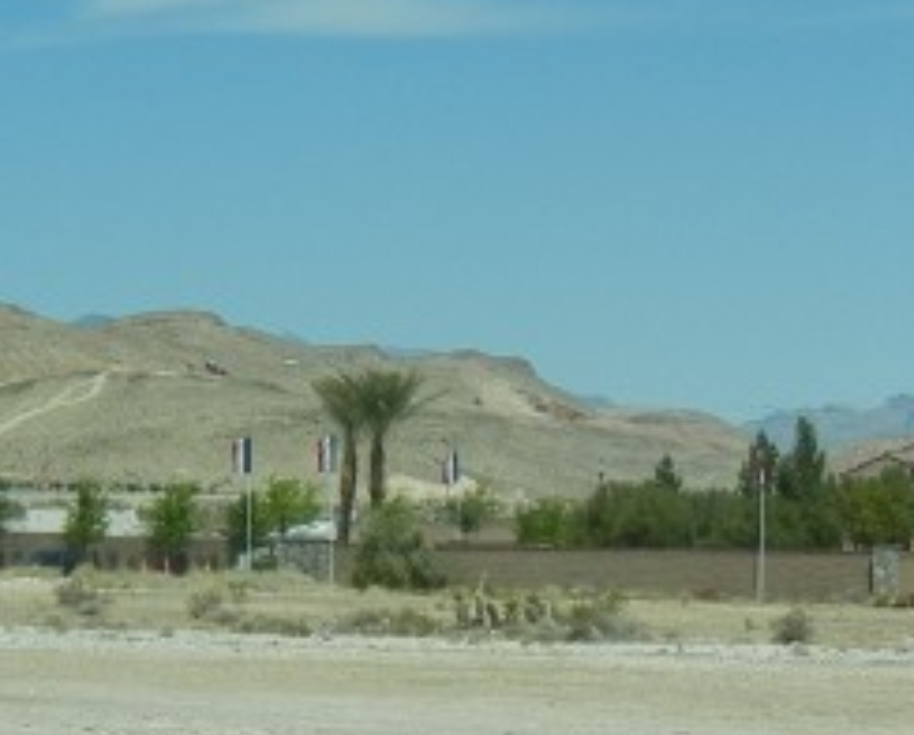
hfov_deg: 13.8
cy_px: 259
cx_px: 300
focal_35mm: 139
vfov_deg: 11.1
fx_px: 3766
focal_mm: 6.2
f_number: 7.2
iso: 160
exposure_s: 1/552
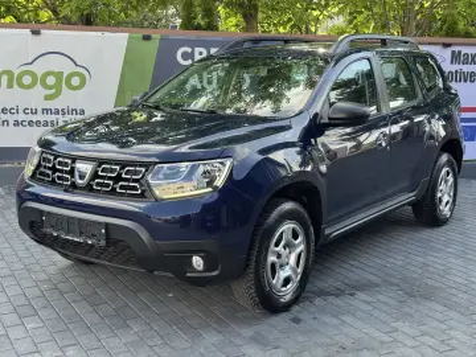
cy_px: 178
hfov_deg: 39.7
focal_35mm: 48
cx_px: 238
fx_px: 660
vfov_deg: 30.3
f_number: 1.78
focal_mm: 6.76
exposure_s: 1/425
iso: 64
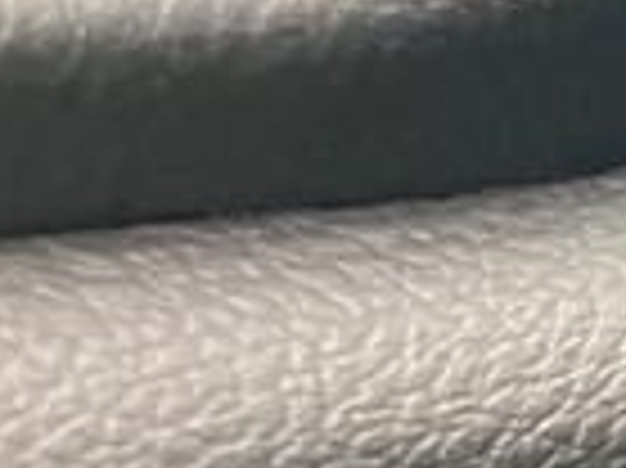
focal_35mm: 206
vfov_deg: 7.0
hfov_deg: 7.8
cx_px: 2139
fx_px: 3722
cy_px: 914
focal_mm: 3.99
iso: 400
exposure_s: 1/33
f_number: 1.8
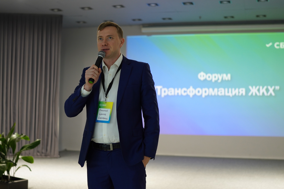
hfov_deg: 38.2
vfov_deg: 26.0
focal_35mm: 52
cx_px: 142
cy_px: 94
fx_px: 410
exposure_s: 1/125
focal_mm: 35
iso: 400
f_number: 1.4
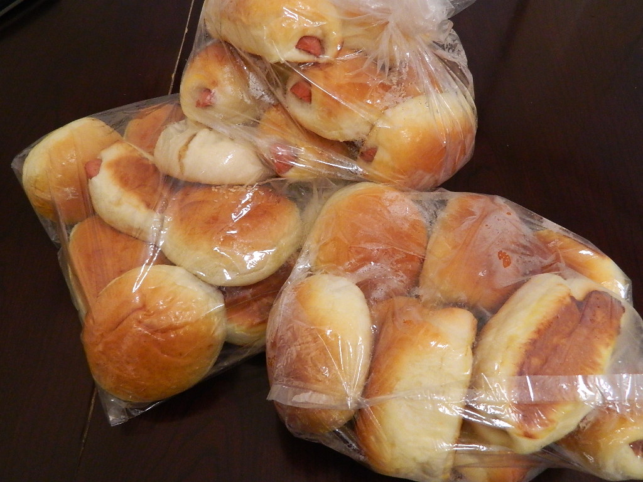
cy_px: 241
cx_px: 322
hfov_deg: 63.4
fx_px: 520
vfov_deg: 49.7
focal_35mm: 28
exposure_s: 1/15
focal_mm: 5.1
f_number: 3.2
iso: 400
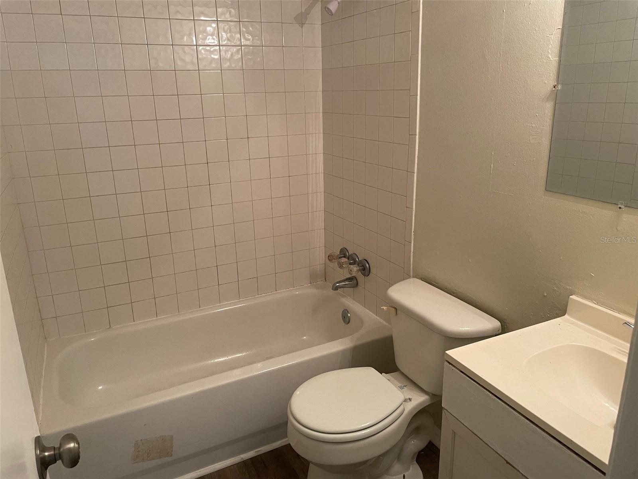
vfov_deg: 53.1
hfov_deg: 67.3
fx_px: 479
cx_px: 319
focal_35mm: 26
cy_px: 240
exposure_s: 1/60
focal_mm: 4.2
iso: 125
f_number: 1.6
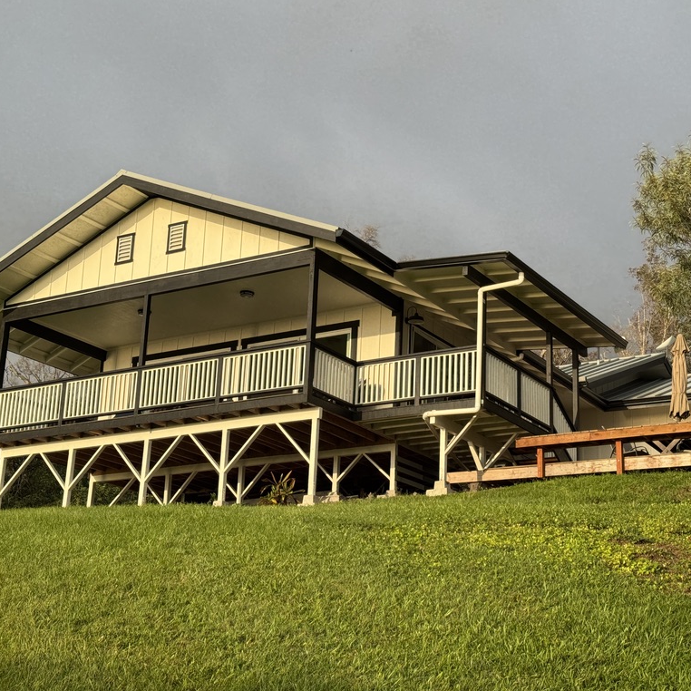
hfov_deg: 30.0
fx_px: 1287
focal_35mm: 57
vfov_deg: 30.0
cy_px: 345
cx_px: 357
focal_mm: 6.76
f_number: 1.78
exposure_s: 1/2110
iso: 64
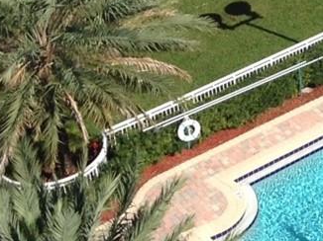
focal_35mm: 162
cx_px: 563
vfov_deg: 9.1
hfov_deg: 11.4
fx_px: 1511
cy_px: -35
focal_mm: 4.12
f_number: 2.4
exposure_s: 1/1808
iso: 50
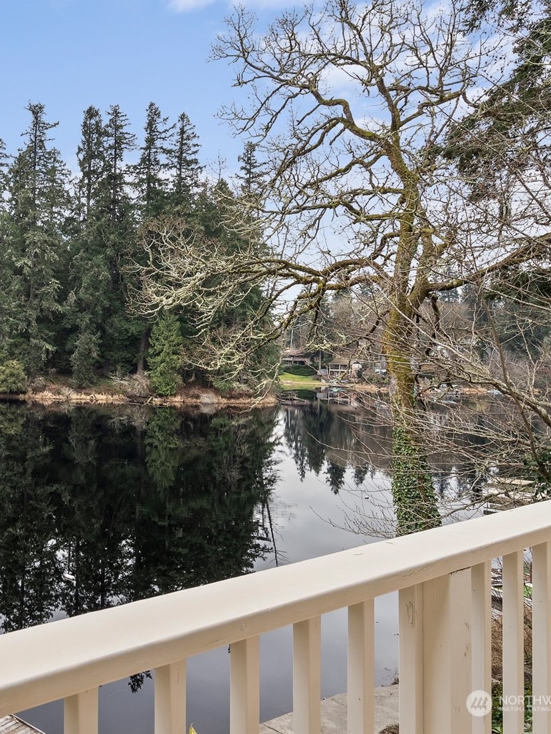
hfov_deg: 41.1
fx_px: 658
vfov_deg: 58.3
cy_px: 359
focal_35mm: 31
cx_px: 33
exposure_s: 1/15
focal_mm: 21
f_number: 8
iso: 500
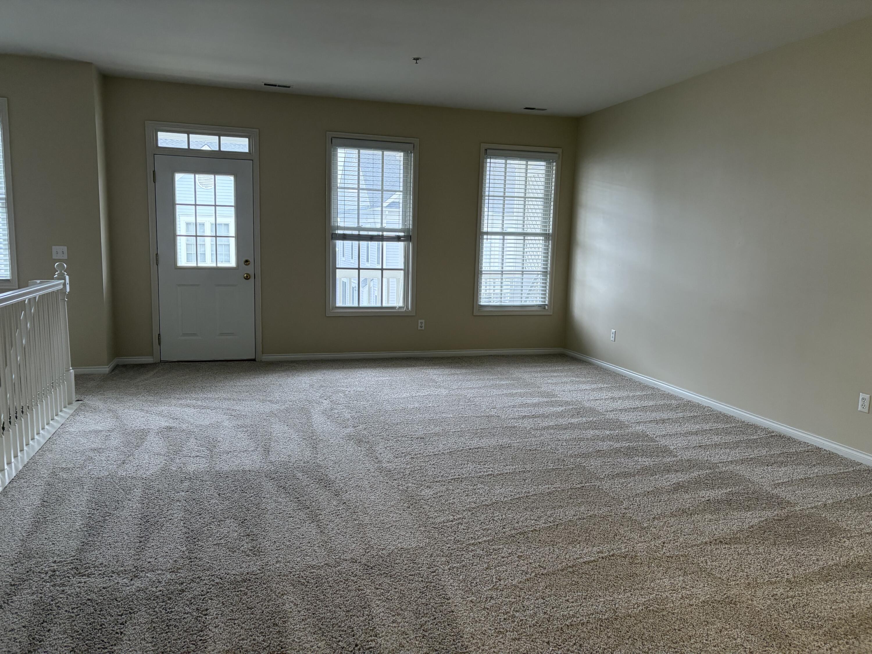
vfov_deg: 53.1
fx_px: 655
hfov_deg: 67.3
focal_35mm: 26
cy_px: 327
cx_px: 436
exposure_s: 1/120
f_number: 1.6
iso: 250
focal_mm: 5.96
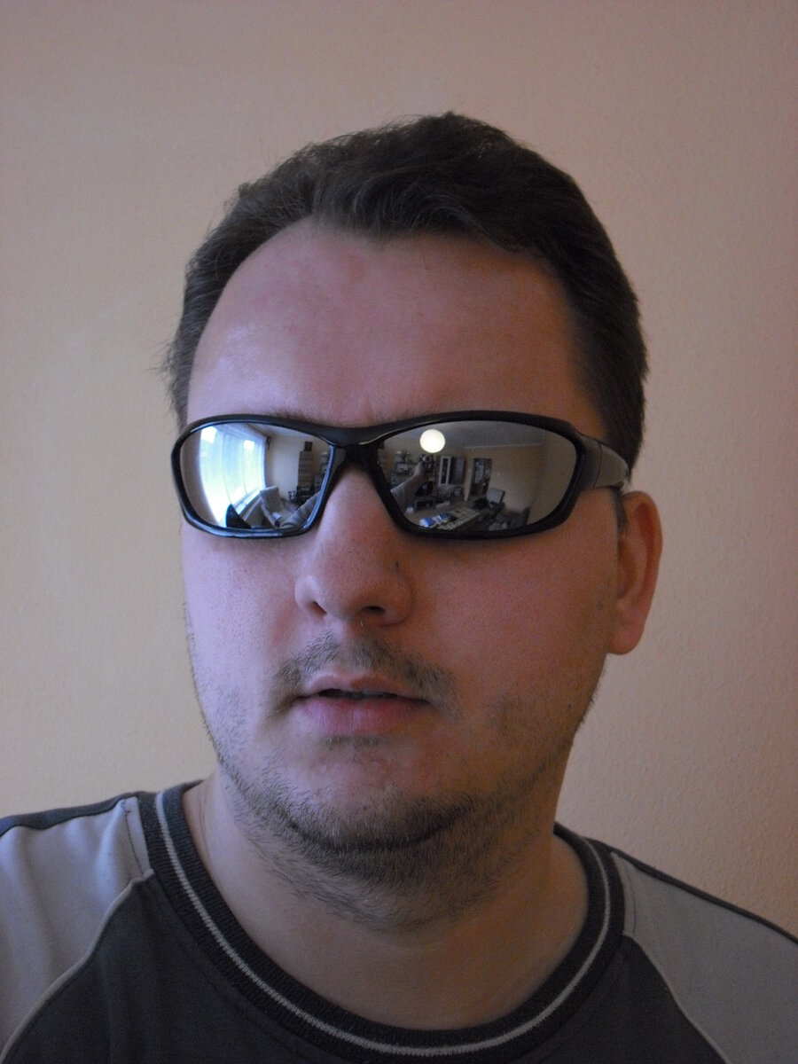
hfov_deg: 31.5
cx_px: 399
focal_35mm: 46
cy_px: 532
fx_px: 1414
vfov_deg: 41.2
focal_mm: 7.6
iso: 400
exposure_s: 1/100
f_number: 3.1
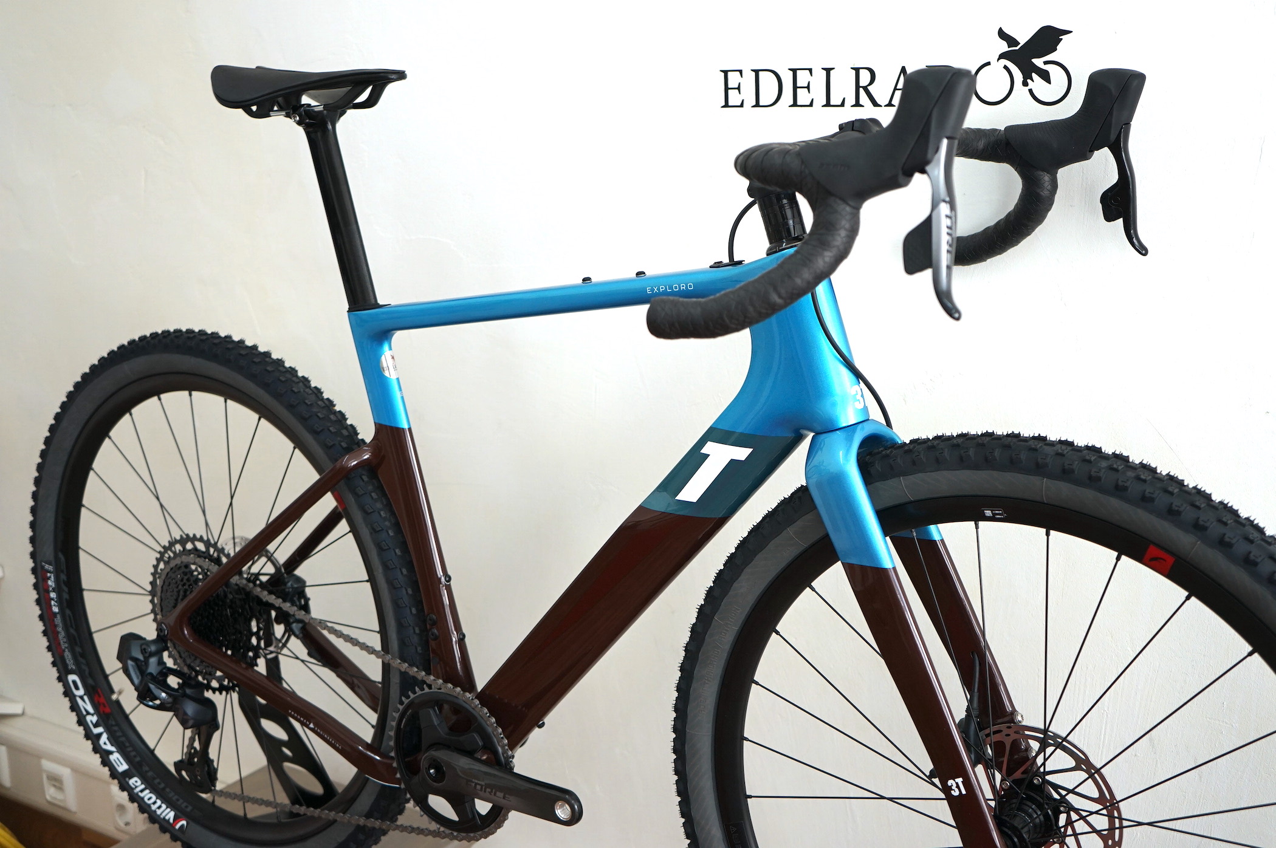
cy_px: 424
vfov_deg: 32.6
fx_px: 1452
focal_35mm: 41
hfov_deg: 47.4
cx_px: 638
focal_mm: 41
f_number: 4.5
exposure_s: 1/160
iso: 400
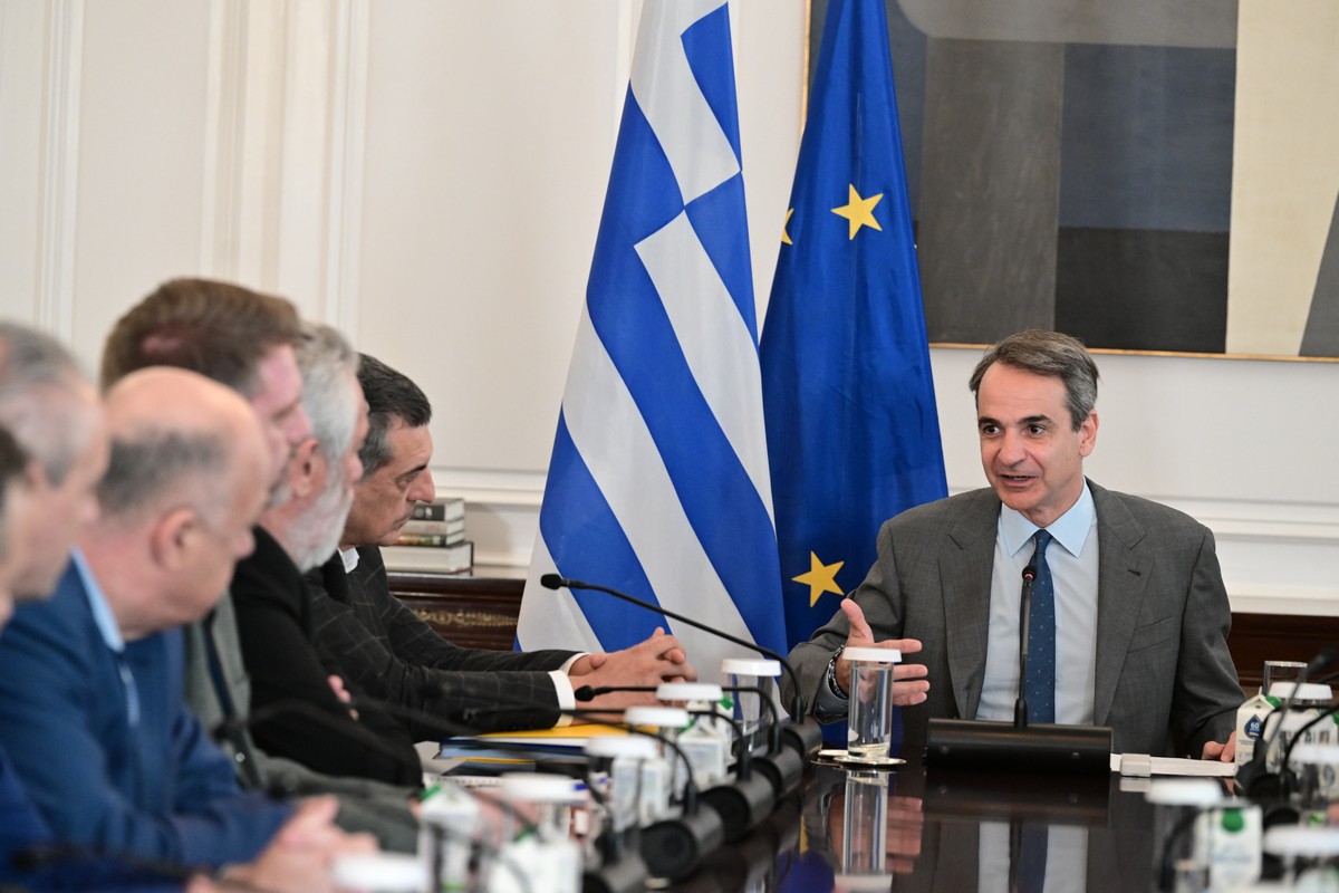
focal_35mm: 175
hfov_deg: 11.7
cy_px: 446
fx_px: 6509
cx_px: 670
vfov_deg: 7.8
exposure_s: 1/500
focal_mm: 175
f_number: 4.5
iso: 5000
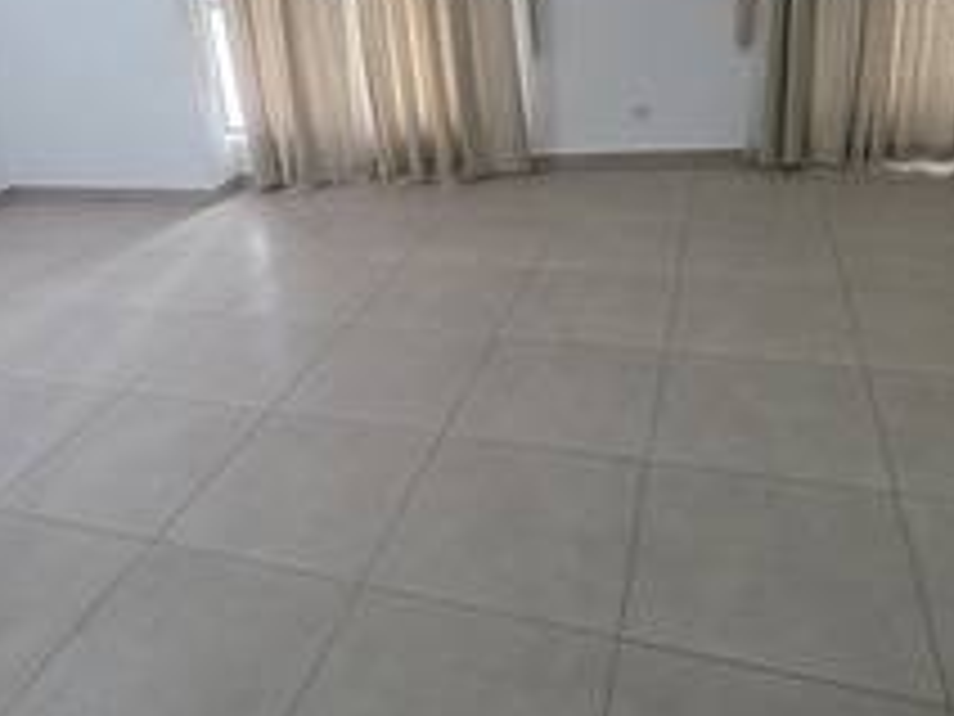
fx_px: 772
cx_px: 425
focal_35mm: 28
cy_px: 200
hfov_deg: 63.3
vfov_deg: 48.3
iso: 320
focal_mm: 2.2
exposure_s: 1/100
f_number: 1.9
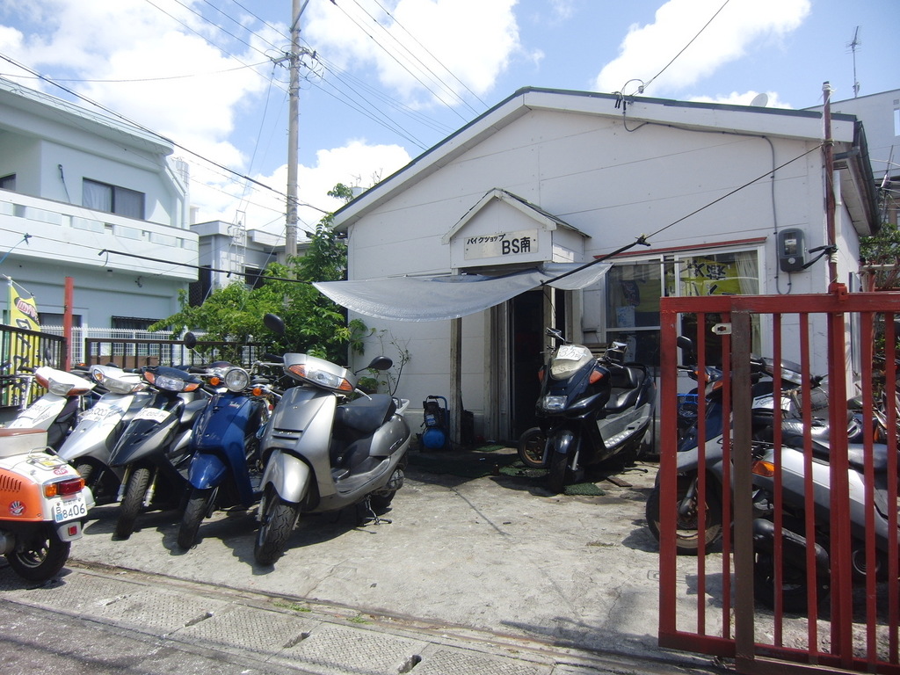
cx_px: 450
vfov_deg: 56.8
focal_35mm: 24
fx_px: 624
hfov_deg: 71.6
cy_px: 338
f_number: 3.2
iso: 100
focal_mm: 4.3
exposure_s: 1/500
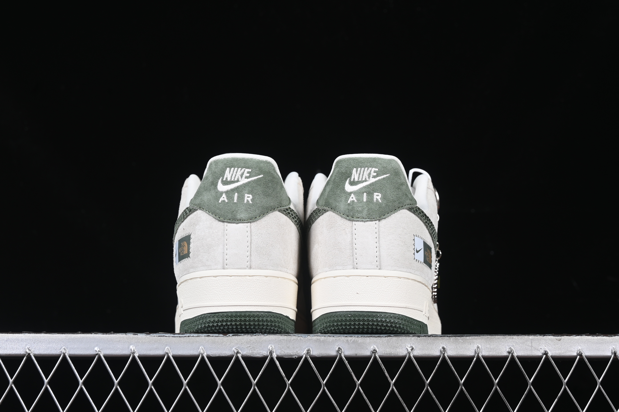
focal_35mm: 75
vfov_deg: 18.2
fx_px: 1289
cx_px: 310
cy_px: 206
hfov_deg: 27.0
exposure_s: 1/80
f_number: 8
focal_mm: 50
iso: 160
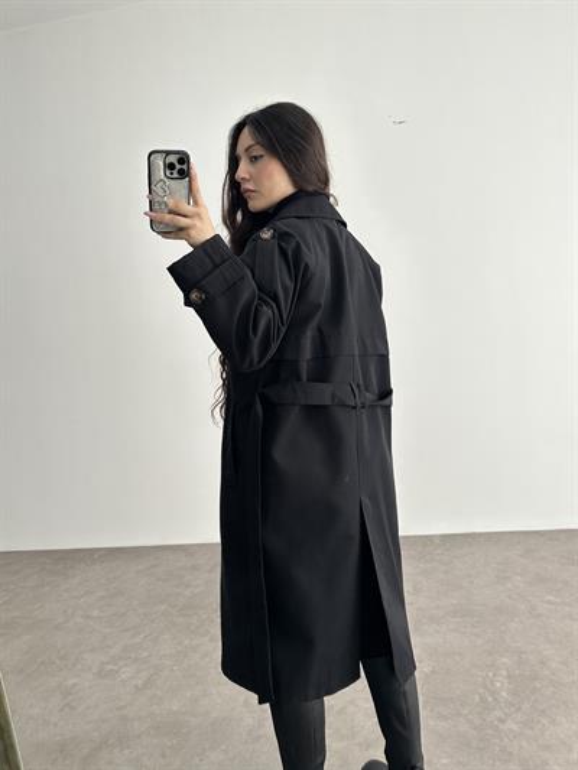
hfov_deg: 56.8
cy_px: 385
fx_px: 534
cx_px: 289
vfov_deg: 71.6
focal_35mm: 24
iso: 80
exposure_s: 1/439
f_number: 1.78
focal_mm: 6.86
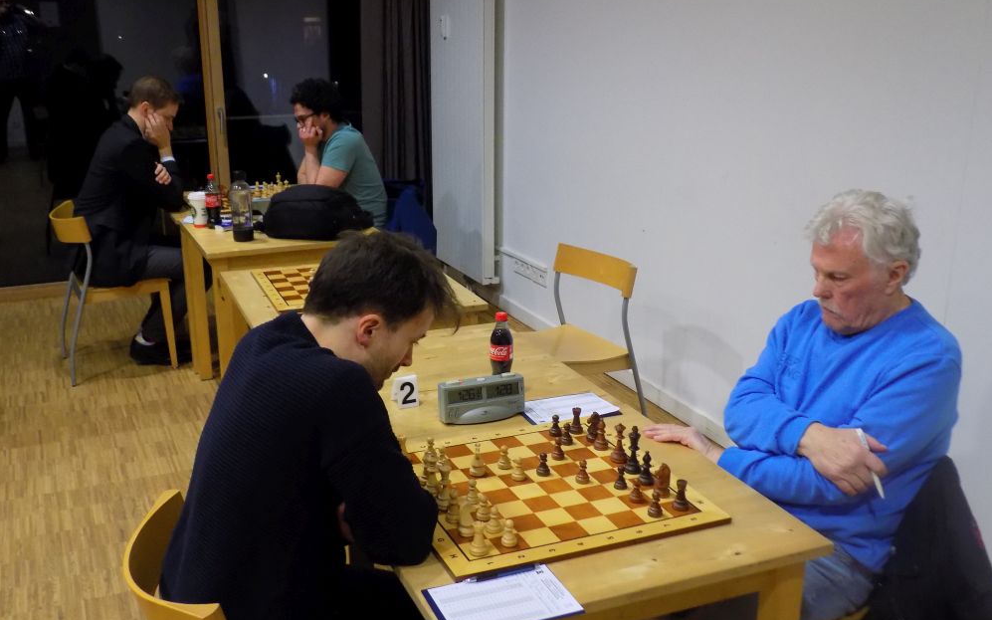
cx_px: 492
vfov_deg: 34.4
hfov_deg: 52.8
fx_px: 1000
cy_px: 353
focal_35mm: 37
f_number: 3.4
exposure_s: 1/30
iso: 320
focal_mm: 6.1
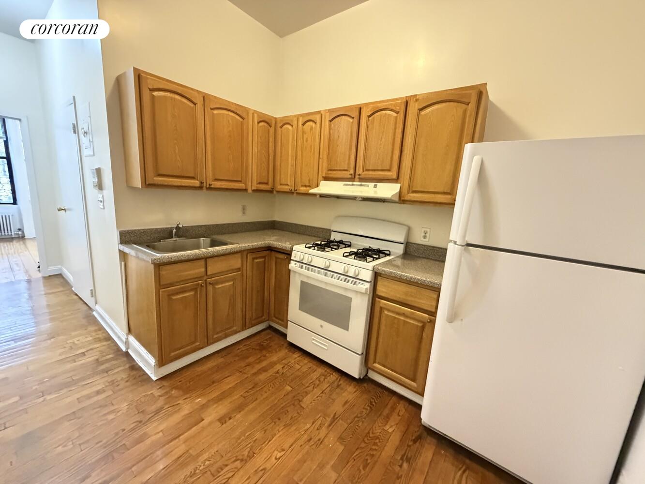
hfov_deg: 102.1
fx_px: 261
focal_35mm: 14
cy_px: 242
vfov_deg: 85.7
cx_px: 322
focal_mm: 2.22
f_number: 2.2
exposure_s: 1/40
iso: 1250
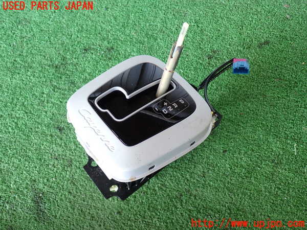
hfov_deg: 56.8
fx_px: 284
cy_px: 115
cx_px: 154
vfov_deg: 44.2
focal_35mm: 32
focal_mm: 5.79
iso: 160
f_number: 2.4
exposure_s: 1/60
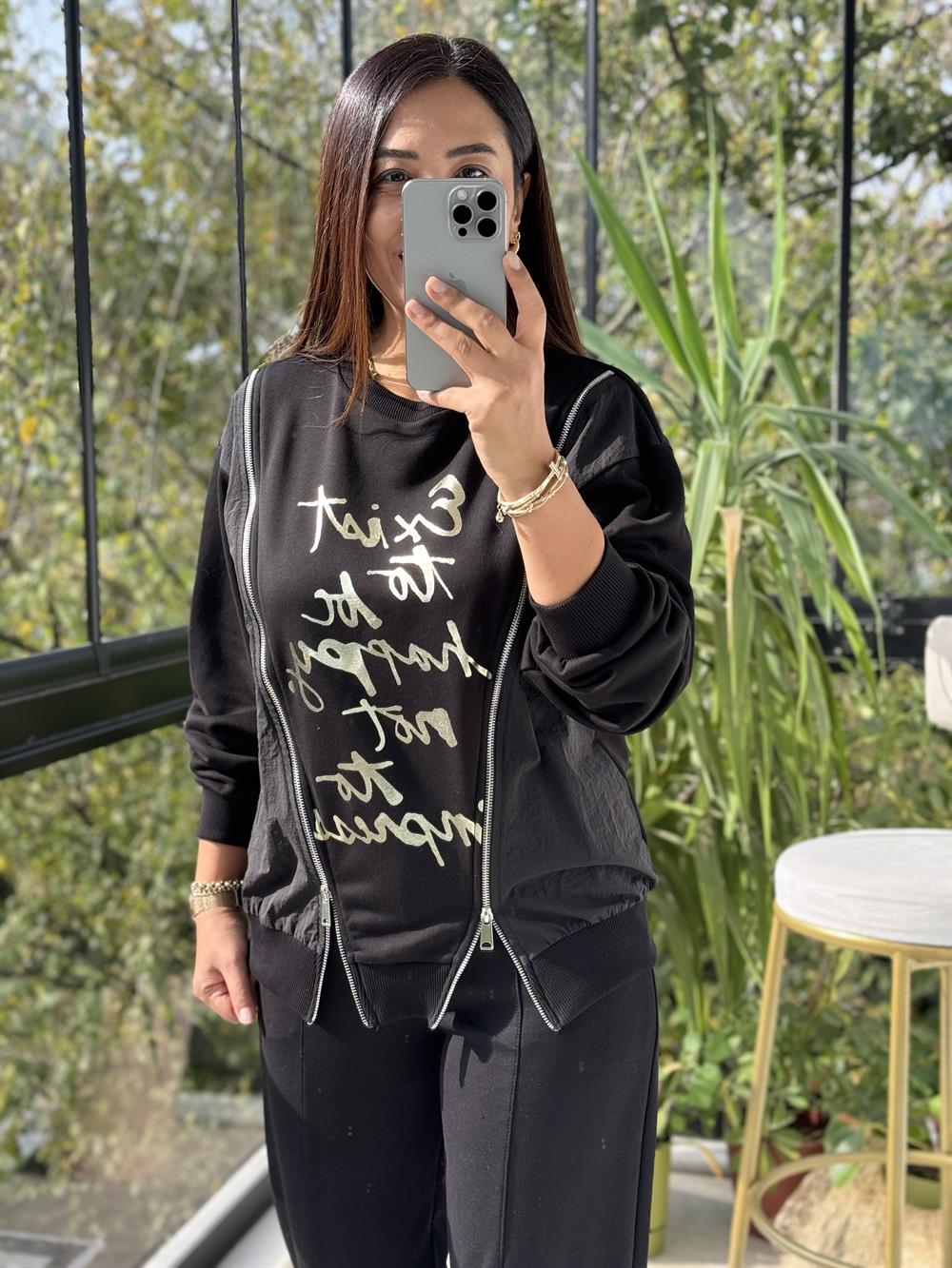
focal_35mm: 48
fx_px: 1760
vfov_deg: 39.7
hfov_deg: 30.3
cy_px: 634
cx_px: 476
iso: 64
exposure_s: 1/239
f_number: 1.78
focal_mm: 6.76
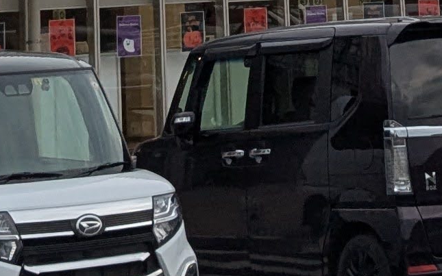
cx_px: 232
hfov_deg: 11.7
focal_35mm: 179
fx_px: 2156
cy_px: -566
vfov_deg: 6.6
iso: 85
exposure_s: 1/1376
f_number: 1.73
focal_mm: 4.38
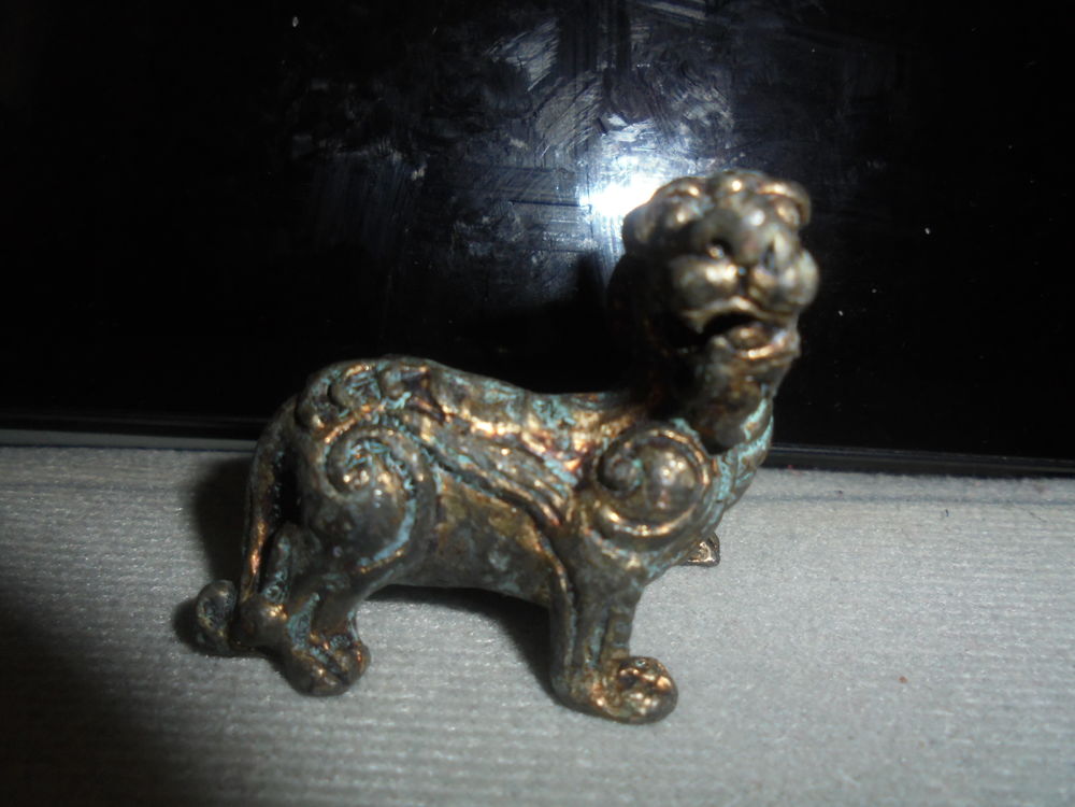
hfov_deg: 67.3
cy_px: 404
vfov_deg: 53.1
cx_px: 538
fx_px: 807
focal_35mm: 26
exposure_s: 1/30
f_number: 11.5
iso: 200
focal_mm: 4.6
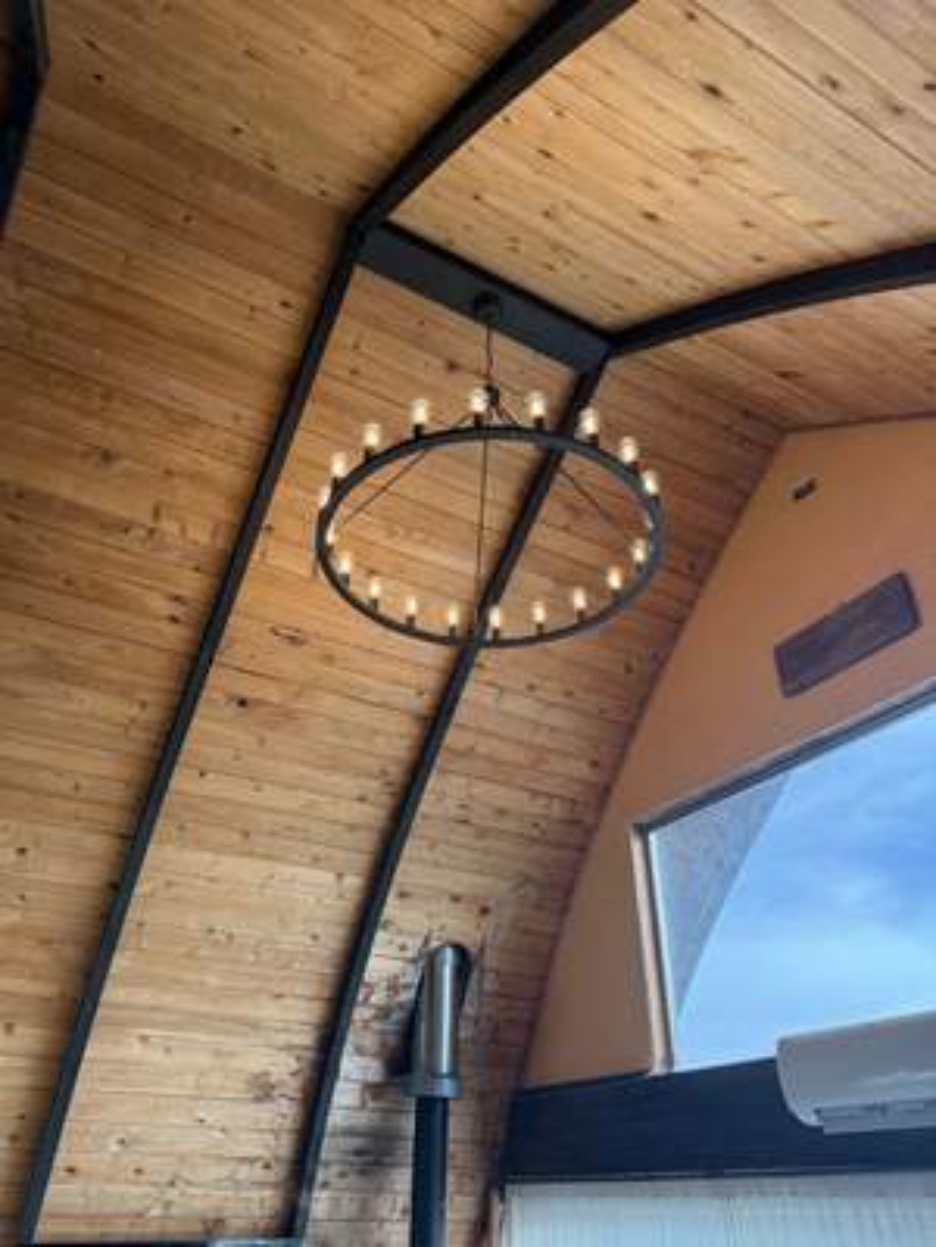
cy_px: 624
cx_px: 468
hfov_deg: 56.8
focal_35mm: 24
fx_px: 865
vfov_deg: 71.6
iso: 125
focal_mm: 6.76
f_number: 1.78
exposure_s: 1/231
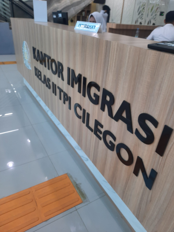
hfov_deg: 54.9
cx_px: 87
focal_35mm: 25
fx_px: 168
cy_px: 116
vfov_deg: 69.4
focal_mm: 4.6
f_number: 2
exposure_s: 1/50
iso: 100
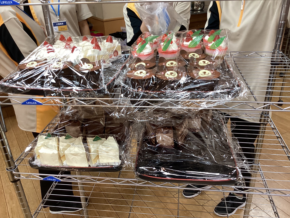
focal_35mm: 31
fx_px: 260
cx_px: 145
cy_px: 109
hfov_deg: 58.4
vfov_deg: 45.4
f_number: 2.4
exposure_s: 1/60
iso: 160
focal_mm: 3.3
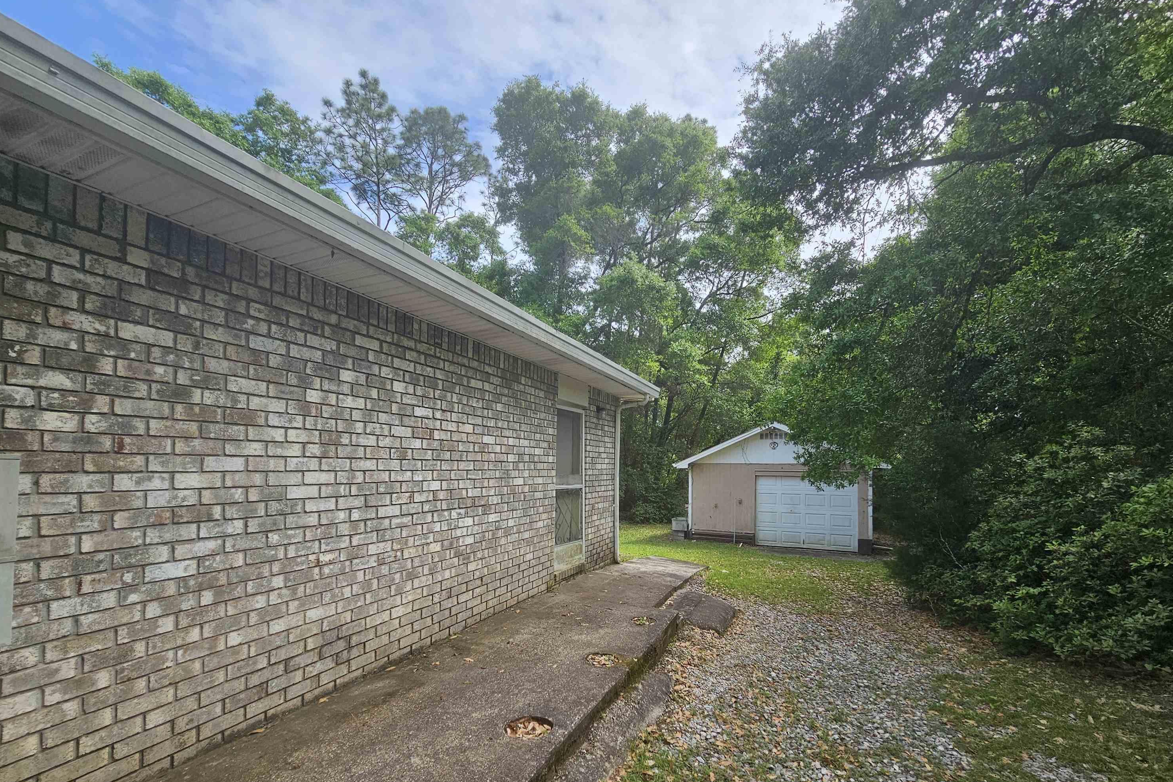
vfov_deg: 80.6
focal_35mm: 14
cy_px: 452
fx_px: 456
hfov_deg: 104.3
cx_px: 592
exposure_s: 1/970
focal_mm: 2.2
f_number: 2.2
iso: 50
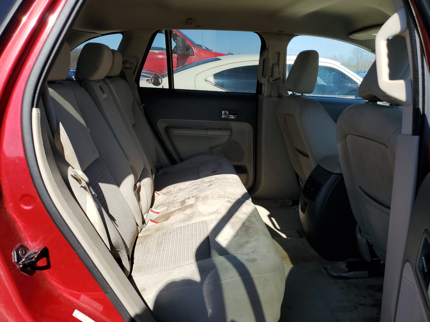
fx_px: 323
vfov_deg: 53.1
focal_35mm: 26
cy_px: 161
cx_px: 215
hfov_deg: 67.3
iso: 50
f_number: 1.5
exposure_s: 1/2000
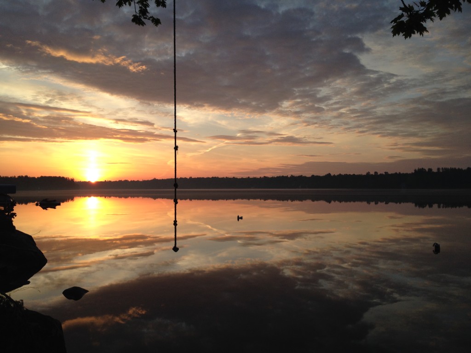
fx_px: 476
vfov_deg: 40.7
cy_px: 176
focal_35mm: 35
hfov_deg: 52.6
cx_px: 236
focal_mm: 4.28
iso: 50
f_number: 2.4
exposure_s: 1/449
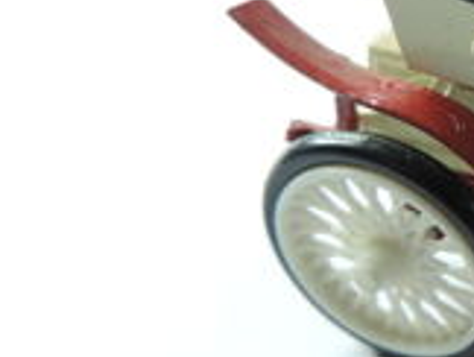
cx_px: 682
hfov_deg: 23.0
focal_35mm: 71
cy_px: 82
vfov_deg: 20.6
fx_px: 974
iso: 200
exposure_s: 1/30
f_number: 3
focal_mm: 4.3
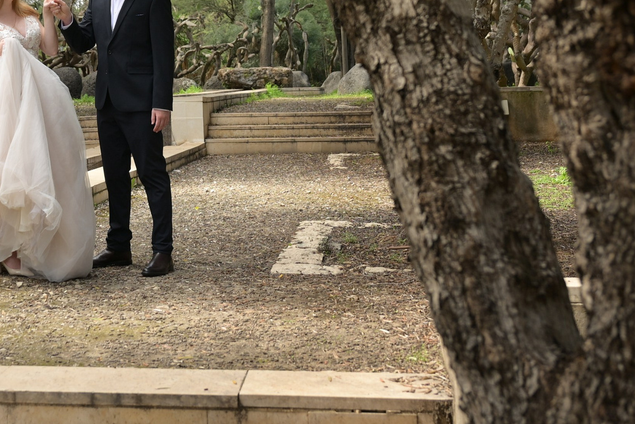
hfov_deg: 27.3
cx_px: 170
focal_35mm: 73
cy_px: -32
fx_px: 1292
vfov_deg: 18.0
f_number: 3.5
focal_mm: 29.5
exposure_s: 1/320
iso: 125
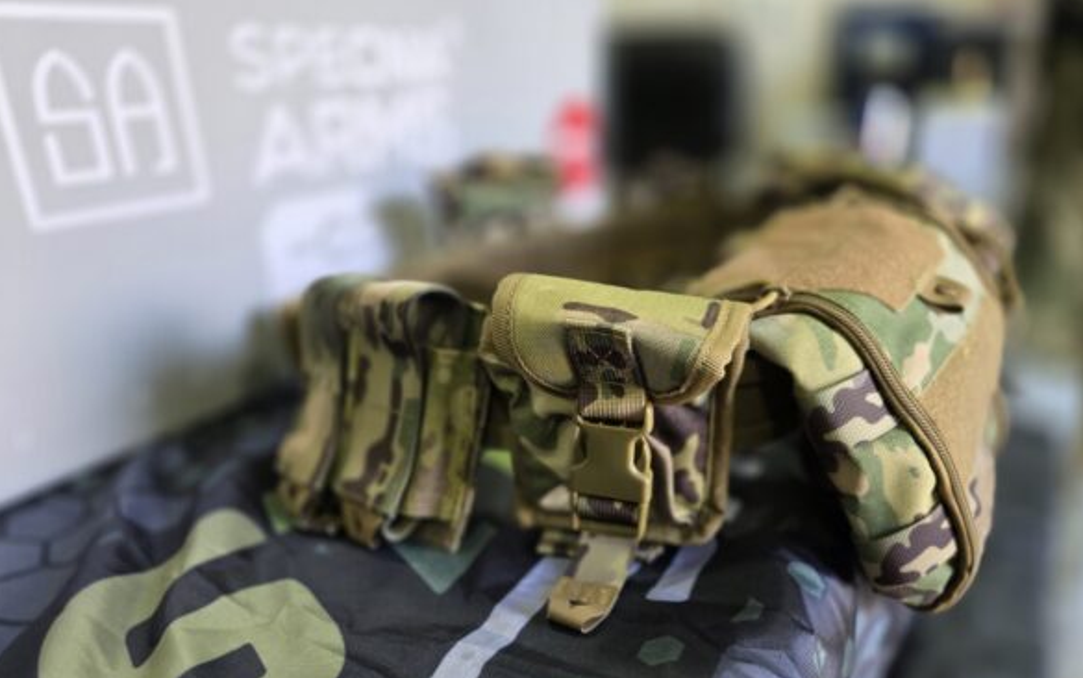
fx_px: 738
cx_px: 544
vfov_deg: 49.1
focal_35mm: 25
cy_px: 400
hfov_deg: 72.5
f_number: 1.7
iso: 200
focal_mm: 6.3
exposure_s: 1/120
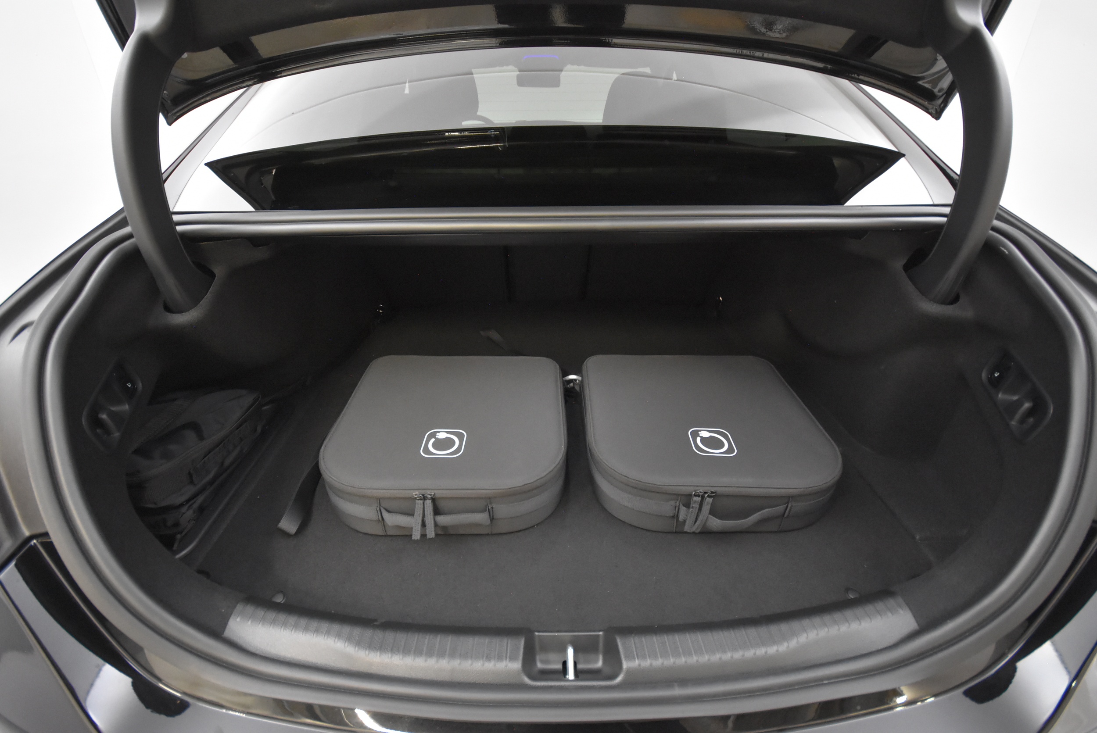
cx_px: 548
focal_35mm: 15
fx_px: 457
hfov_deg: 100.3
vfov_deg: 77.4
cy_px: 366
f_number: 4
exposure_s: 1/60
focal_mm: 10
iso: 4500
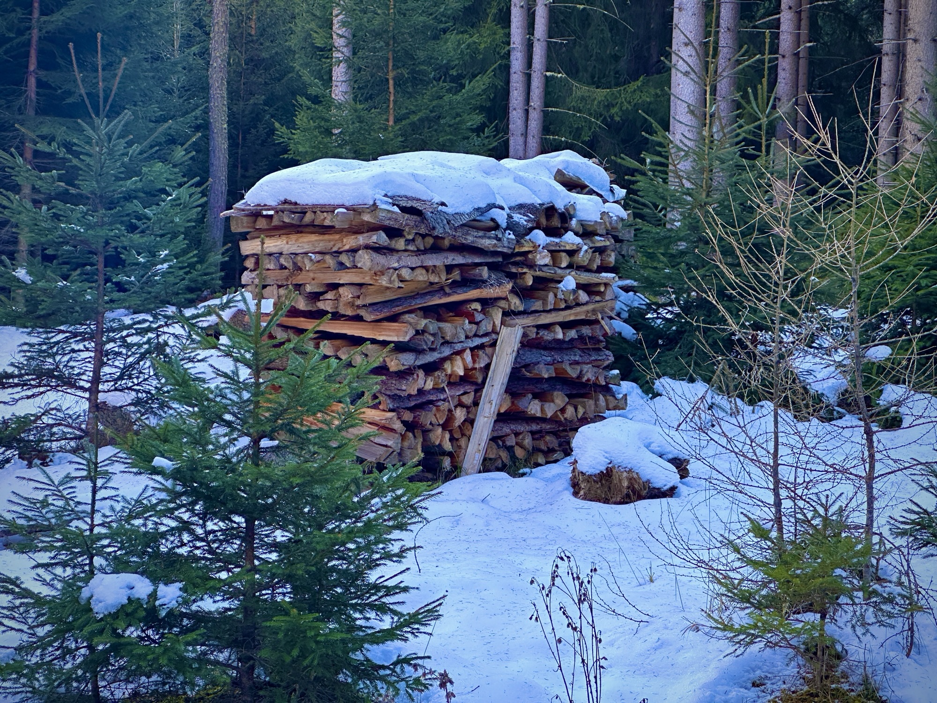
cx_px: 468
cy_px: 352
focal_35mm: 77
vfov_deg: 19.1
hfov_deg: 25.3
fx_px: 2084
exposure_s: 1/99
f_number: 2.8
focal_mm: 9
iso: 125
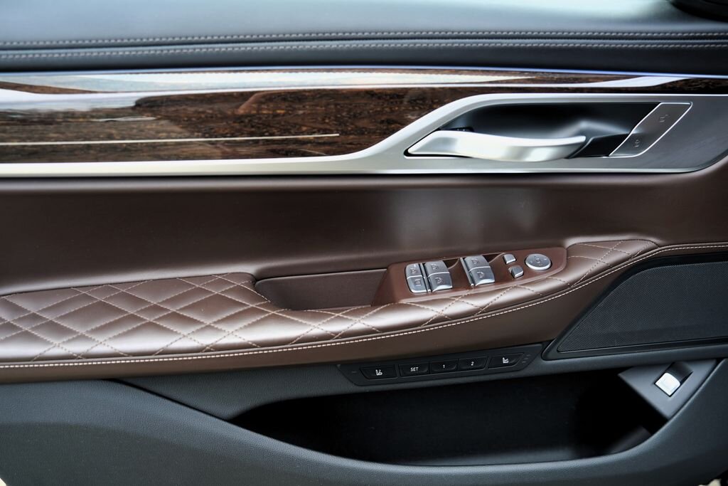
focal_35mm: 24
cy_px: 243
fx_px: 485
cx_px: 364
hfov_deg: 73.7
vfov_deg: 53.1
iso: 100
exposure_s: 1/40
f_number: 3.2
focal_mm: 24
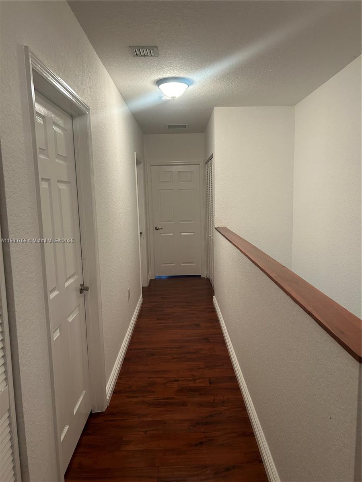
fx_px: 363
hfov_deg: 53.1
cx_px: 181
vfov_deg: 67.3
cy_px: 241
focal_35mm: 26
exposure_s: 1/60
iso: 125
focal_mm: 5.7
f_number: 1.5
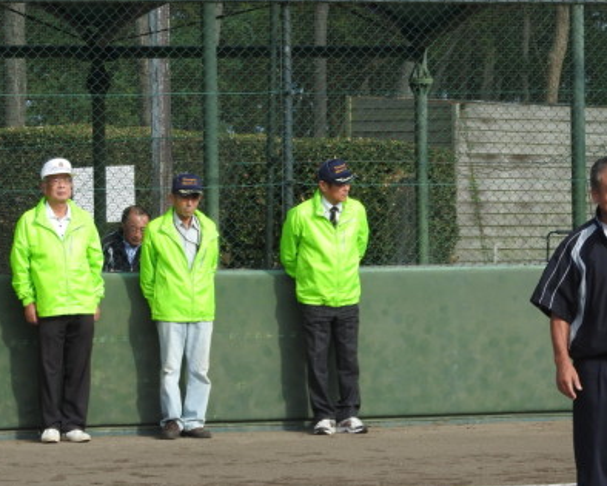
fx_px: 3341
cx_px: 345
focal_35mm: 186
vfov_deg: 8.3
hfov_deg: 10.4
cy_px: 336
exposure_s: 1/500
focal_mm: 22.4
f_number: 5
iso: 100
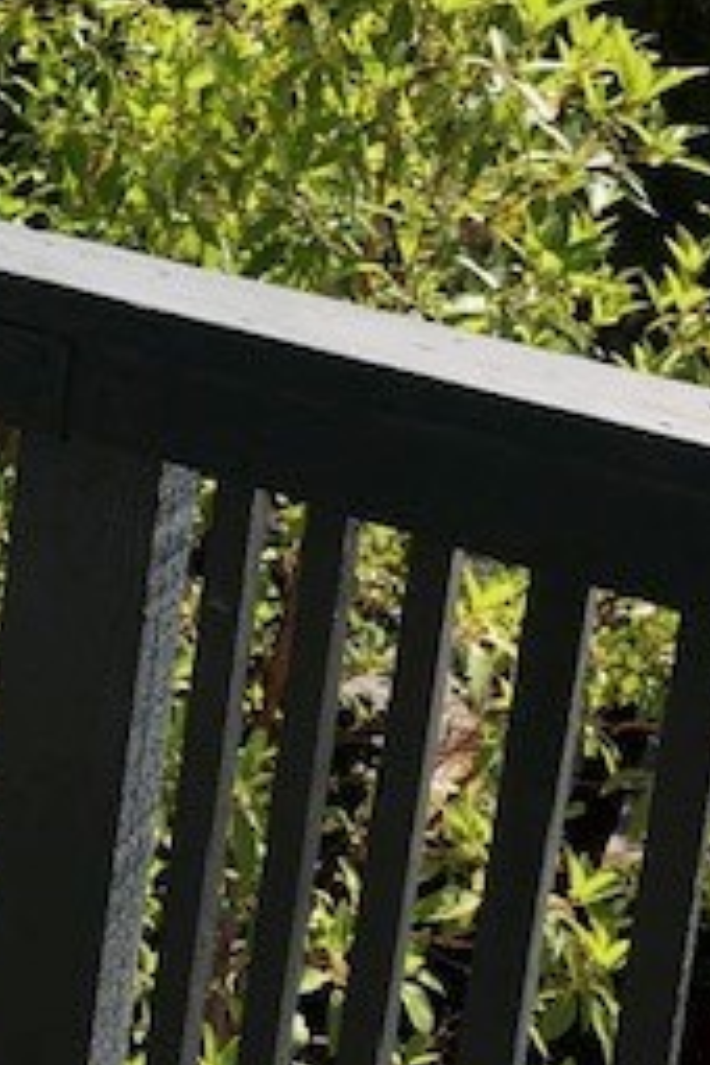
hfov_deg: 17.8
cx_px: -129
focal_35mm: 73
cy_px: 96
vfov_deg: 26.7
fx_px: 2159
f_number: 1.8
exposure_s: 1/1294
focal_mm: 3.99
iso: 20
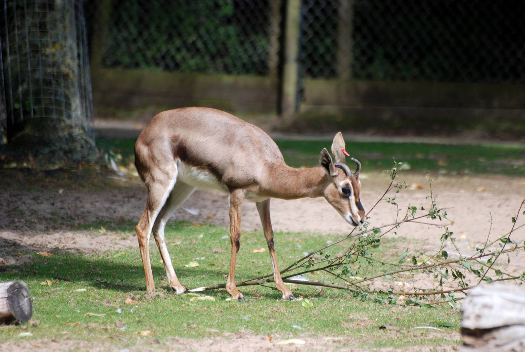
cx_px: 262
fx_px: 6570
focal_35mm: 450
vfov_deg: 3.1
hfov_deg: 4.6
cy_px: 176
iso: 400
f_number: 5.6
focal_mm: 300
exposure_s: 1/400
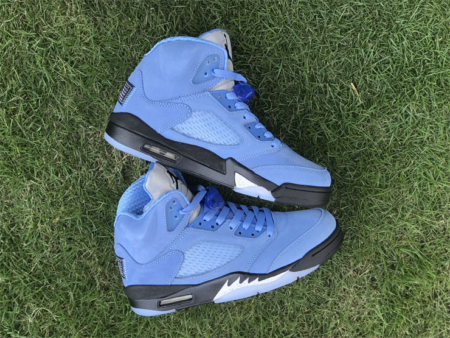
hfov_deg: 33.8
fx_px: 741
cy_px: 169
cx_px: 225
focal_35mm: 57
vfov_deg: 25.7
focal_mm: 6.6
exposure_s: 1/116
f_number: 2.8
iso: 20
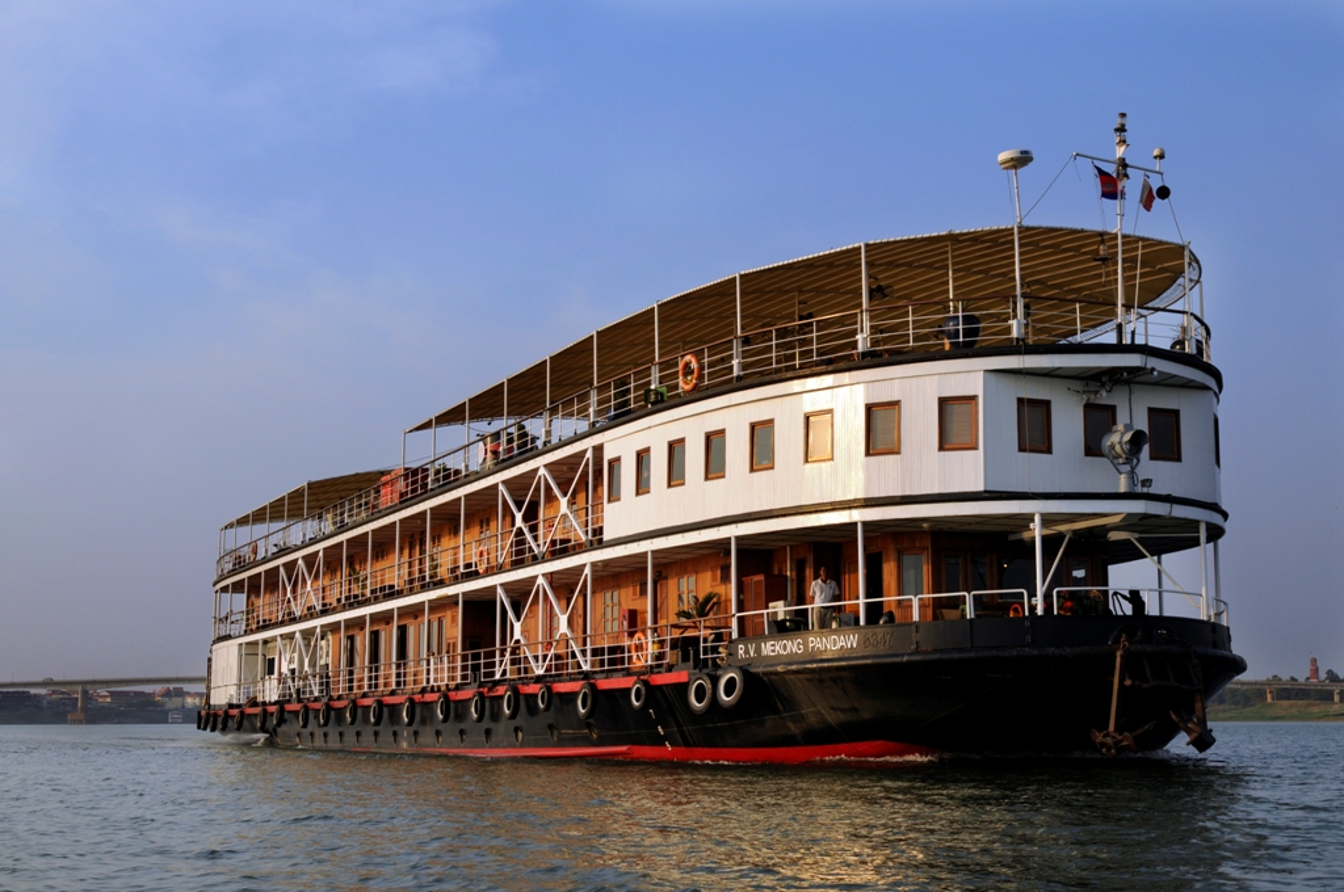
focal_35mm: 51
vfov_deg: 26.4
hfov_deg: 38.9
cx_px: 672
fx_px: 1902
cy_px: 446
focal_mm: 34
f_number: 9
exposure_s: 1/320
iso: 200
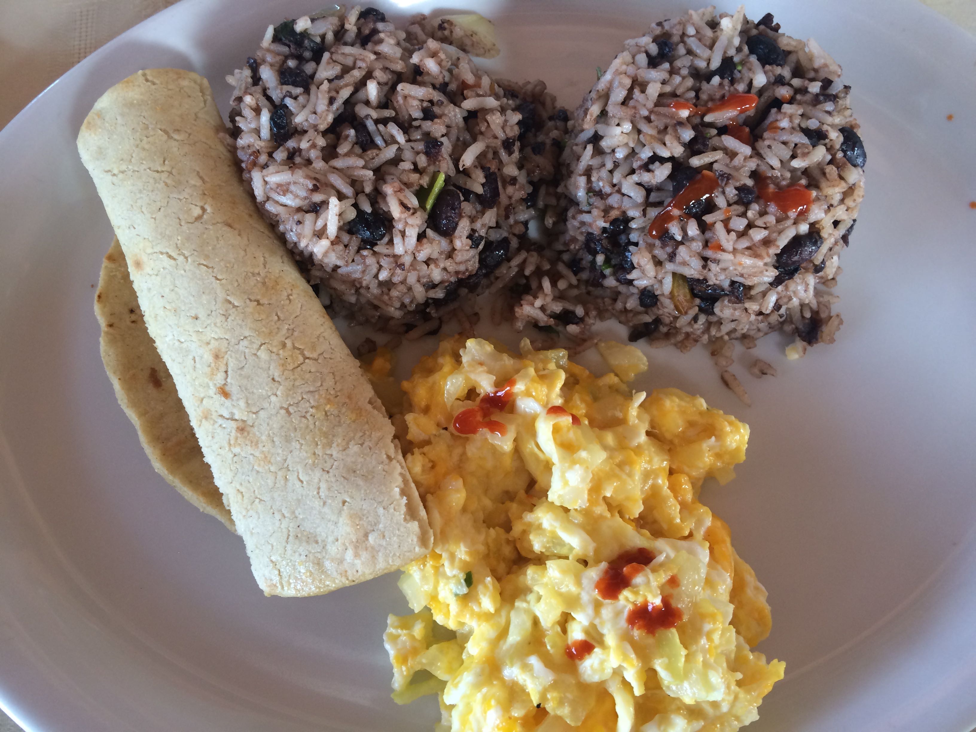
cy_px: 366
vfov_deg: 48.2
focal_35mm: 29
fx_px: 818
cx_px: 488
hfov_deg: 61.7
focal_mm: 4.15
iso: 64
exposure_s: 1/30
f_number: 2.2
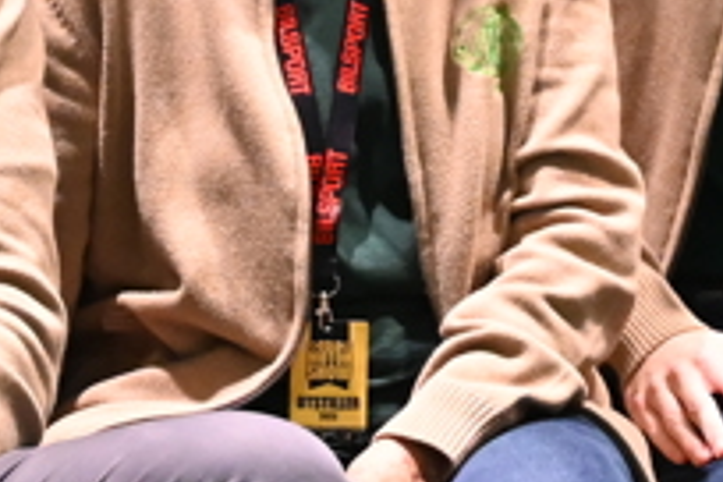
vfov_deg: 3.8
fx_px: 7169
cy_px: -365
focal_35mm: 357
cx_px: 546
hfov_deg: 5.8
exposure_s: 1/125
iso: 2800
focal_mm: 45
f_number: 4
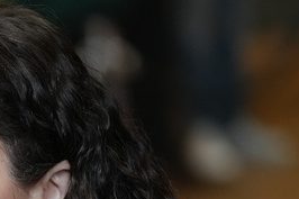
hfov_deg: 4.3
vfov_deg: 2.9
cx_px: -134
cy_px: 365
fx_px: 3967
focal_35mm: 478
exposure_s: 1/400
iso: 3200
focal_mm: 124
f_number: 2.8
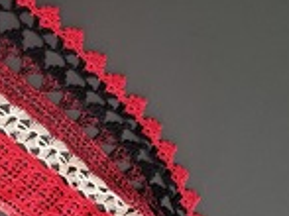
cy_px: 171
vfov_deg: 25.2
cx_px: -30
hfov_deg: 30.2
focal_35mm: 57
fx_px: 475
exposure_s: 1/50
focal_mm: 5.23
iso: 200
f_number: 1.8
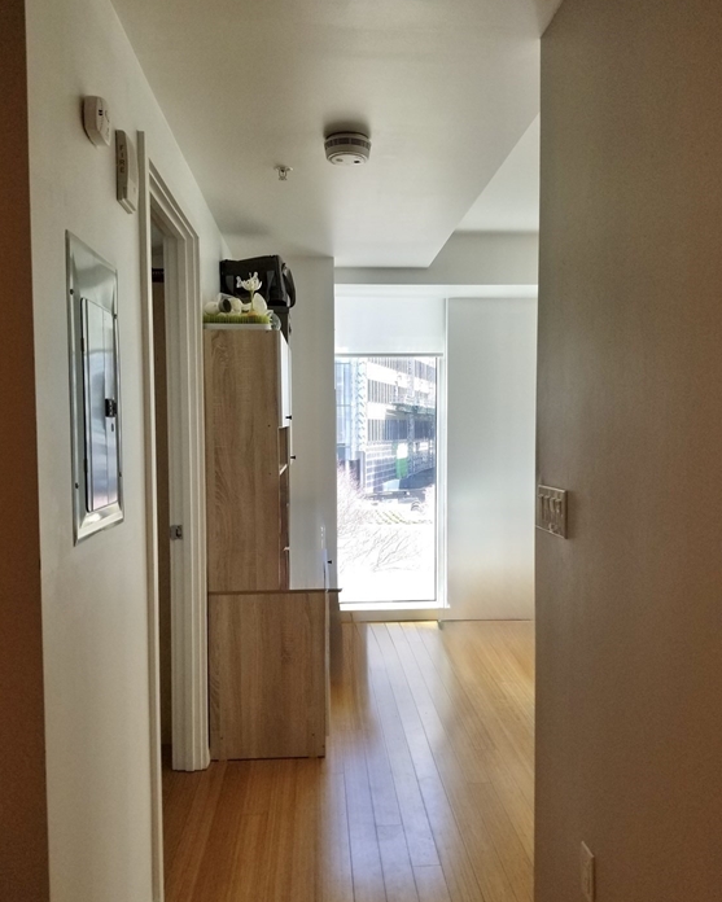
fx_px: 748
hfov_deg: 51.5
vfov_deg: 62.2
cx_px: 366
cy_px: 447
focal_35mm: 28
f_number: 1.7
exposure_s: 1/211
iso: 50
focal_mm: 4.3
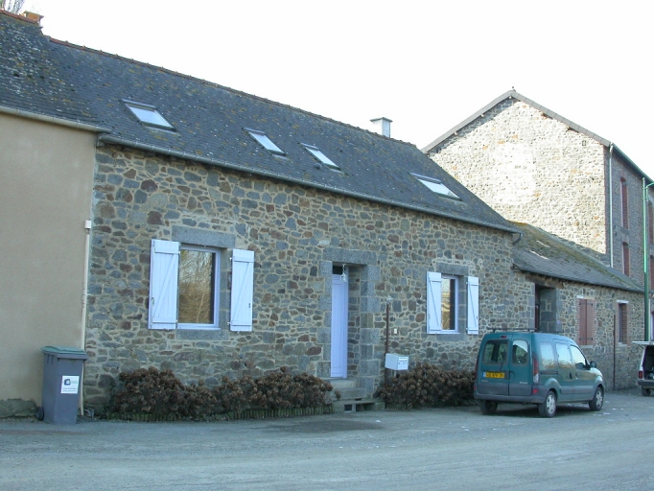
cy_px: 246
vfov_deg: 37.7
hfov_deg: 49.0
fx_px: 718
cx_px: 327
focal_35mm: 38
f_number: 4.2
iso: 100
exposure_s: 1/114
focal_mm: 7.85
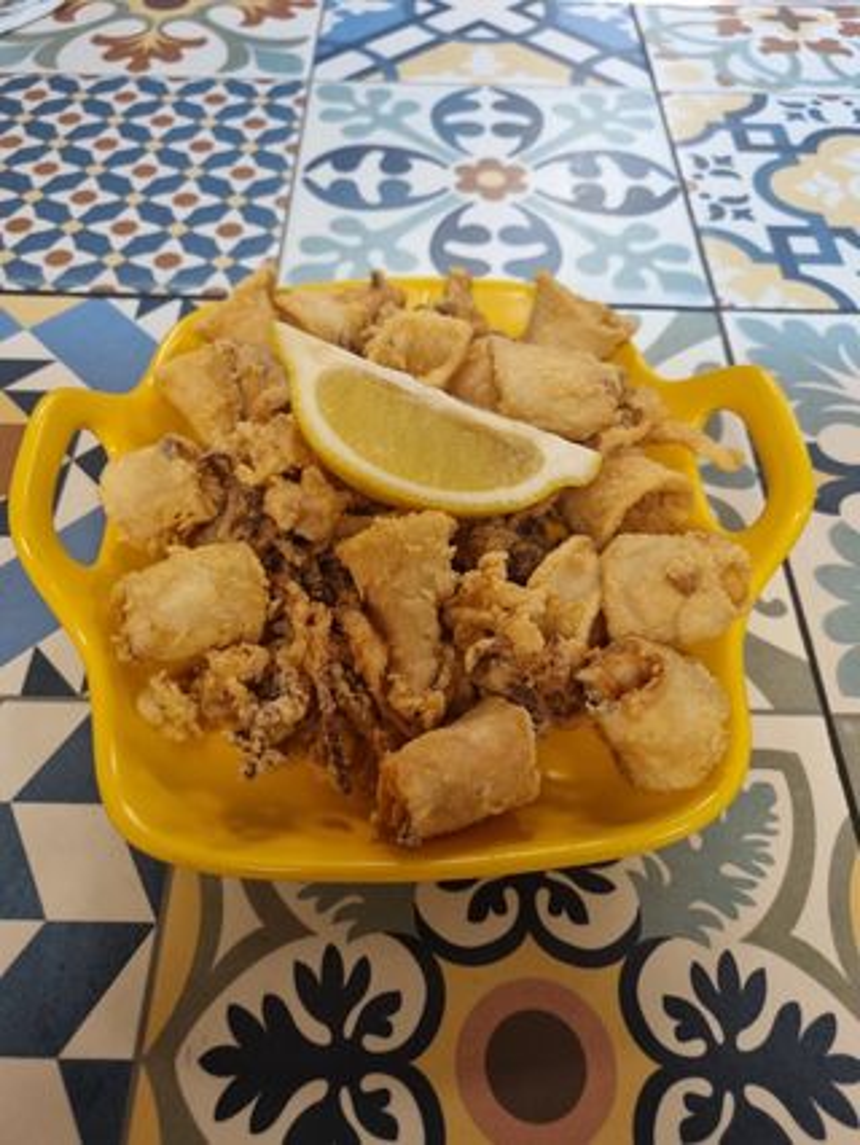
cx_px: 430
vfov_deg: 67.3
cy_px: 572
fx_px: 860
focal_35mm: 26
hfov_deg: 53.1
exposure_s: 1/100
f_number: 1.8
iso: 250
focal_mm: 5.4
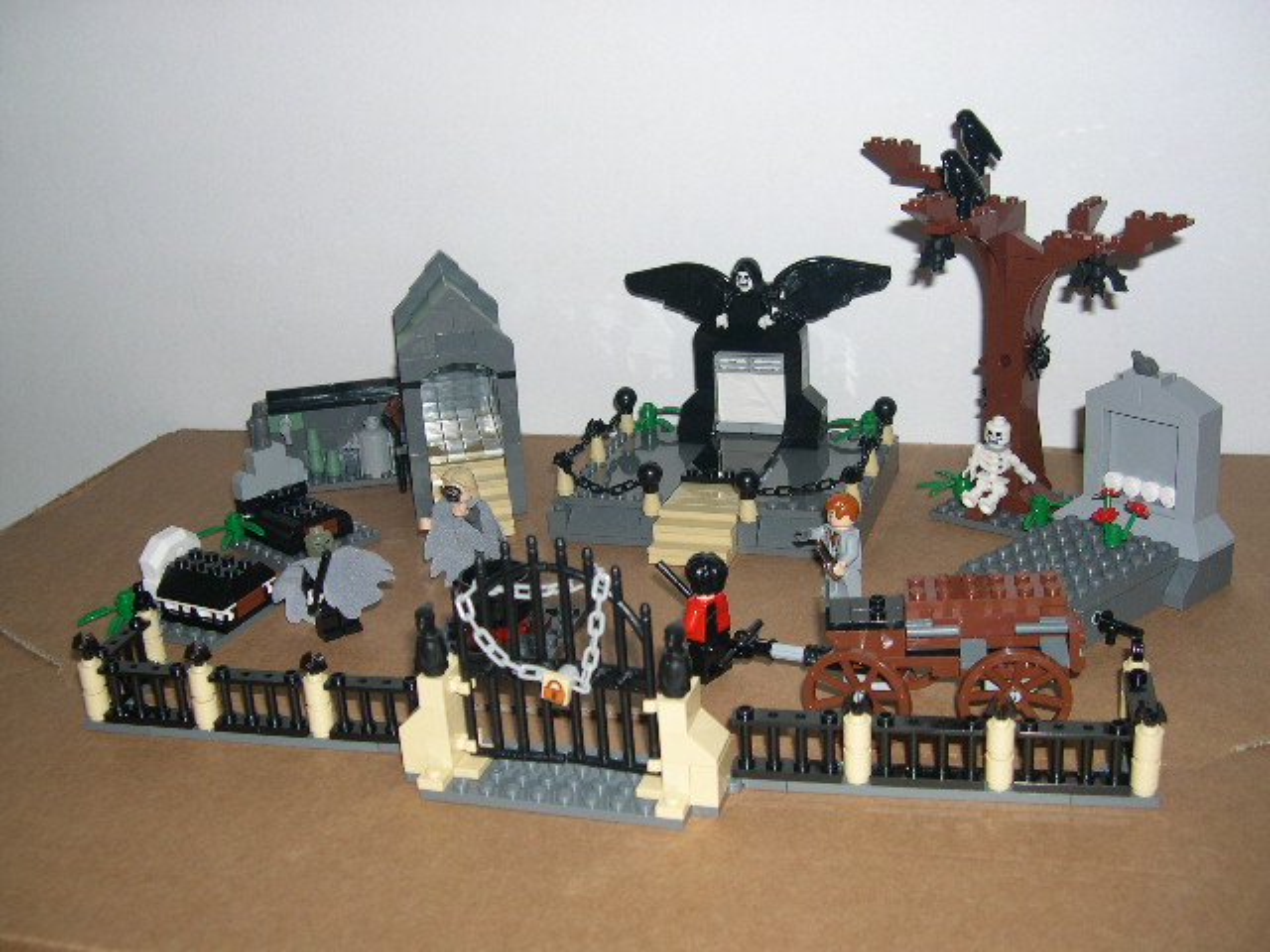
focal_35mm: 38
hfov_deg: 49.0
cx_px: 635
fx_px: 1394
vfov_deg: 37.7
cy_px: 476
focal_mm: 8
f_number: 2.8
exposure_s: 1/60
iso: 100
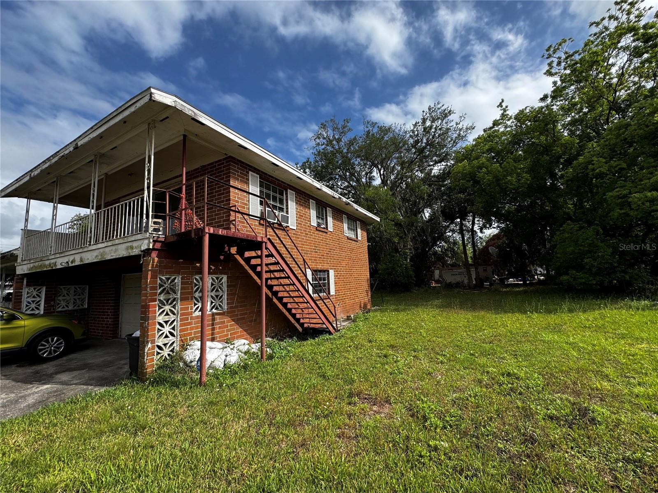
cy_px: 246
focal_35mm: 14
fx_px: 266
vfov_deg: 85.7
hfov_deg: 102.1
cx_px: 329
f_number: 2.2
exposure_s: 1/1637
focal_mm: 2.22
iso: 50
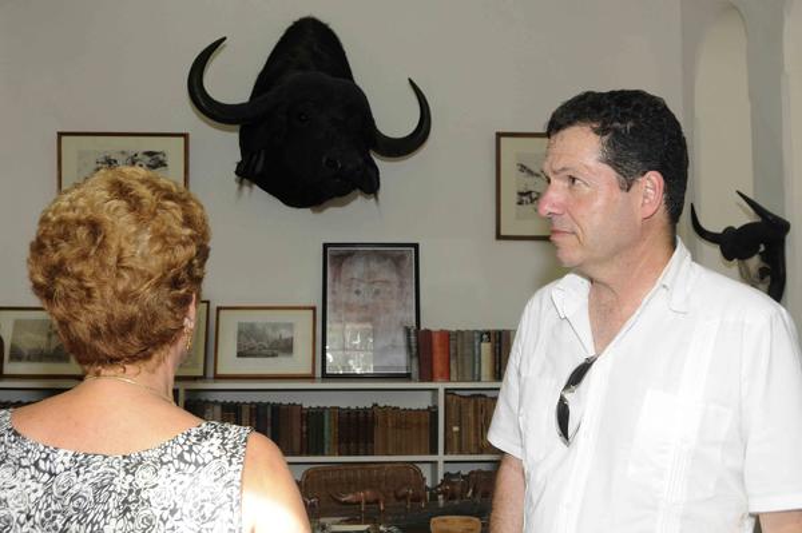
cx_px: 401
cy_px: 266
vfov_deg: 38.3
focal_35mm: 34
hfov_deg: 55.1
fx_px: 768
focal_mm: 23
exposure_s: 1/60
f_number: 5.6
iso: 640
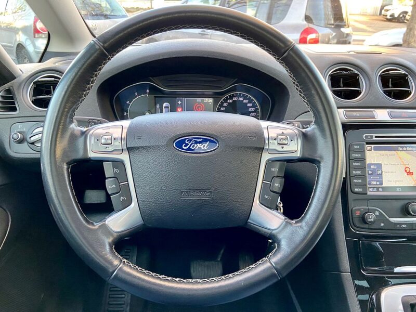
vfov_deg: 53.1
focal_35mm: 26
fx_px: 312
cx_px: 208
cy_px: 156
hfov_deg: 67.3
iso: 160
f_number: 1.8
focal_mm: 4.25
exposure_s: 1/60
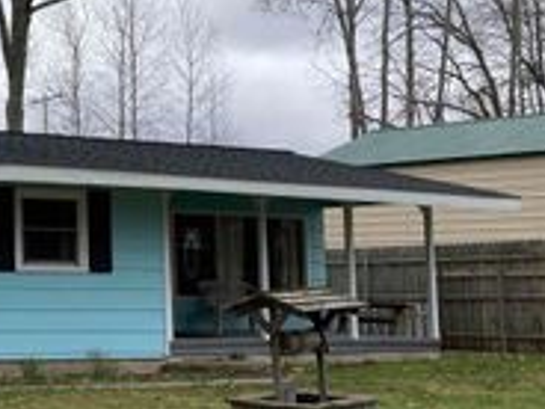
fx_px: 1197
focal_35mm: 76
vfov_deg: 19.3
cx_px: -160
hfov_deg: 22.9
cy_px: 144
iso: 20
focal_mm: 3.99
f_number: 1.8
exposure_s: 1/2183
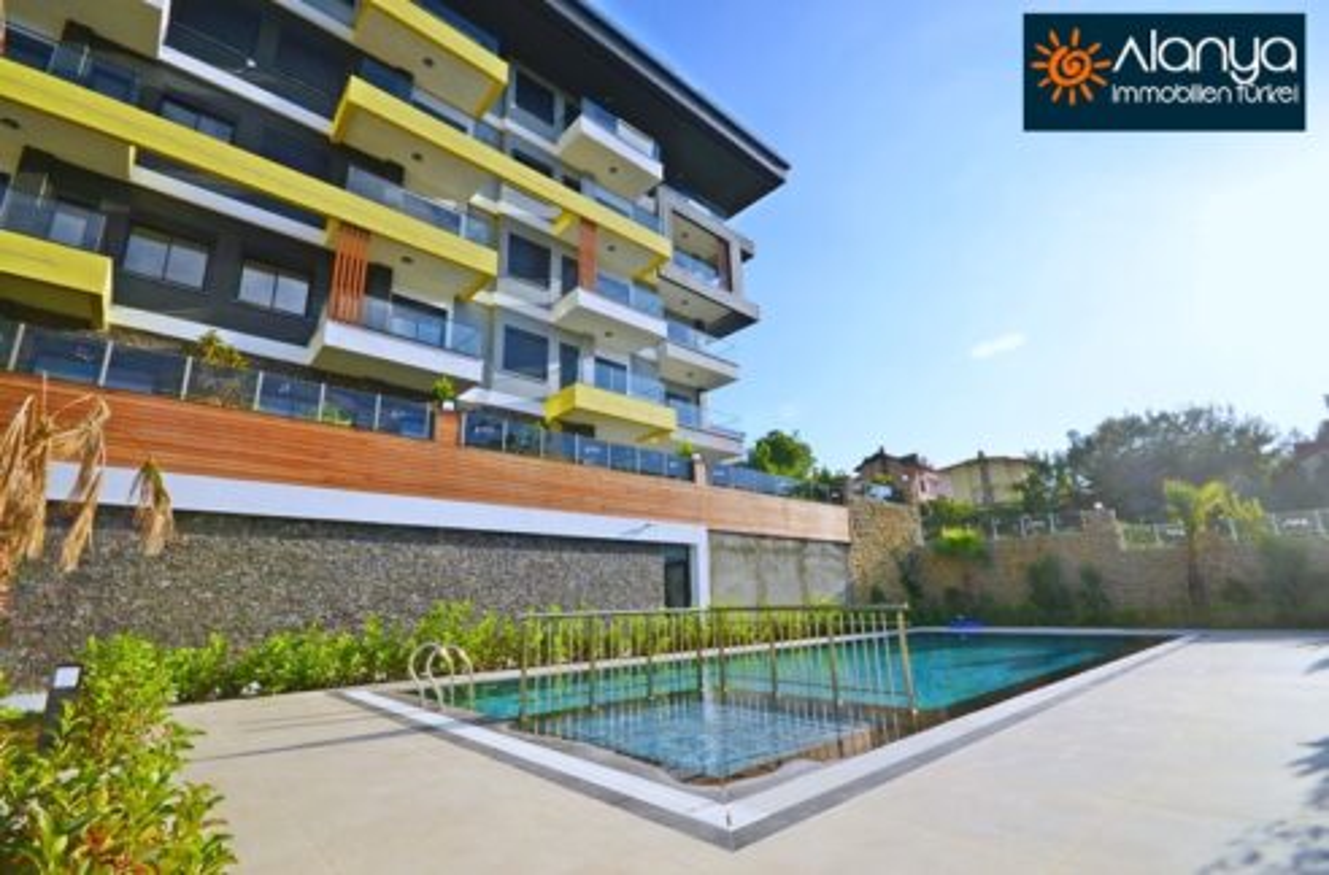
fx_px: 552
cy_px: 438
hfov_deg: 100.6
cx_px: 664
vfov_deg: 76.8
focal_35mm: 15
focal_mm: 10
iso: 100
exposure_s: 1/250
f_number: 9
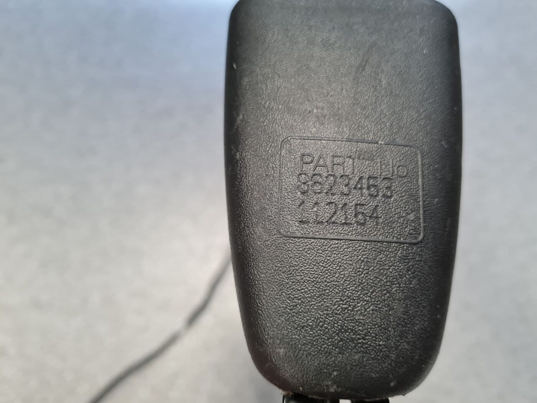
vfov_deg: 53.1
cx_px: 268
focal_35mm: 26
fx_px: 403
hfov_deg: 67.3
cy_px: 202
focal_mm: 5.4
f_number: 1.8
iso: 320
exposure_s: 1/50
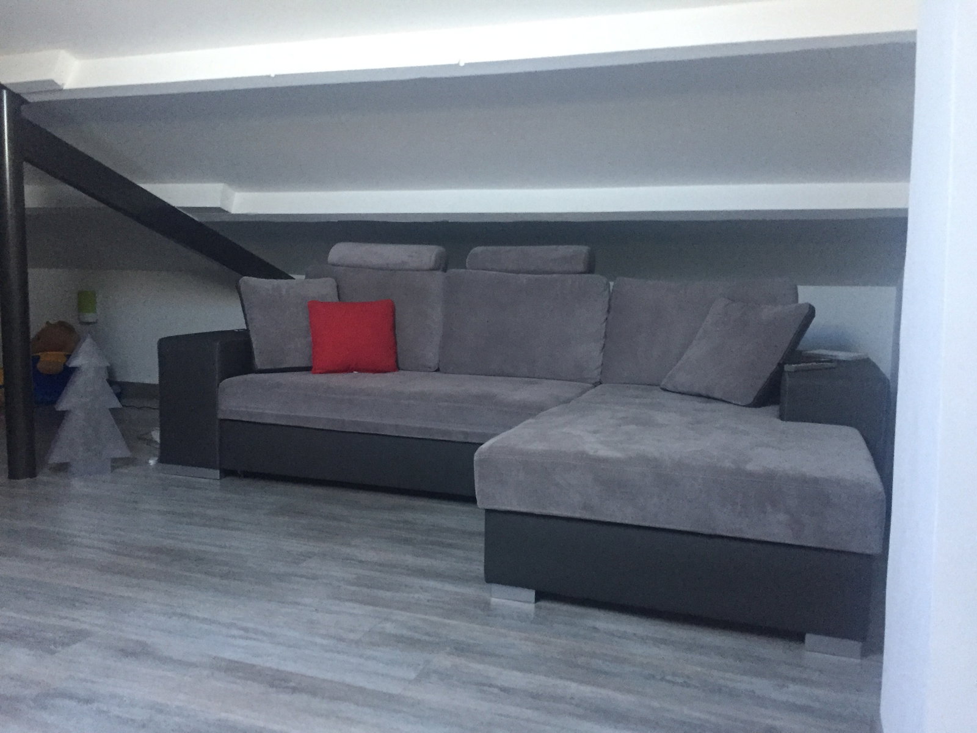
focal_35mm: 29
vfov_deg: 48.2
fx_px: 818
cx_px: 488
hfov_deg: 61.7
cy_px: 366
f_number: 2.2
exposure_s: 1/25
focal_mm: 4.15
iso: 250
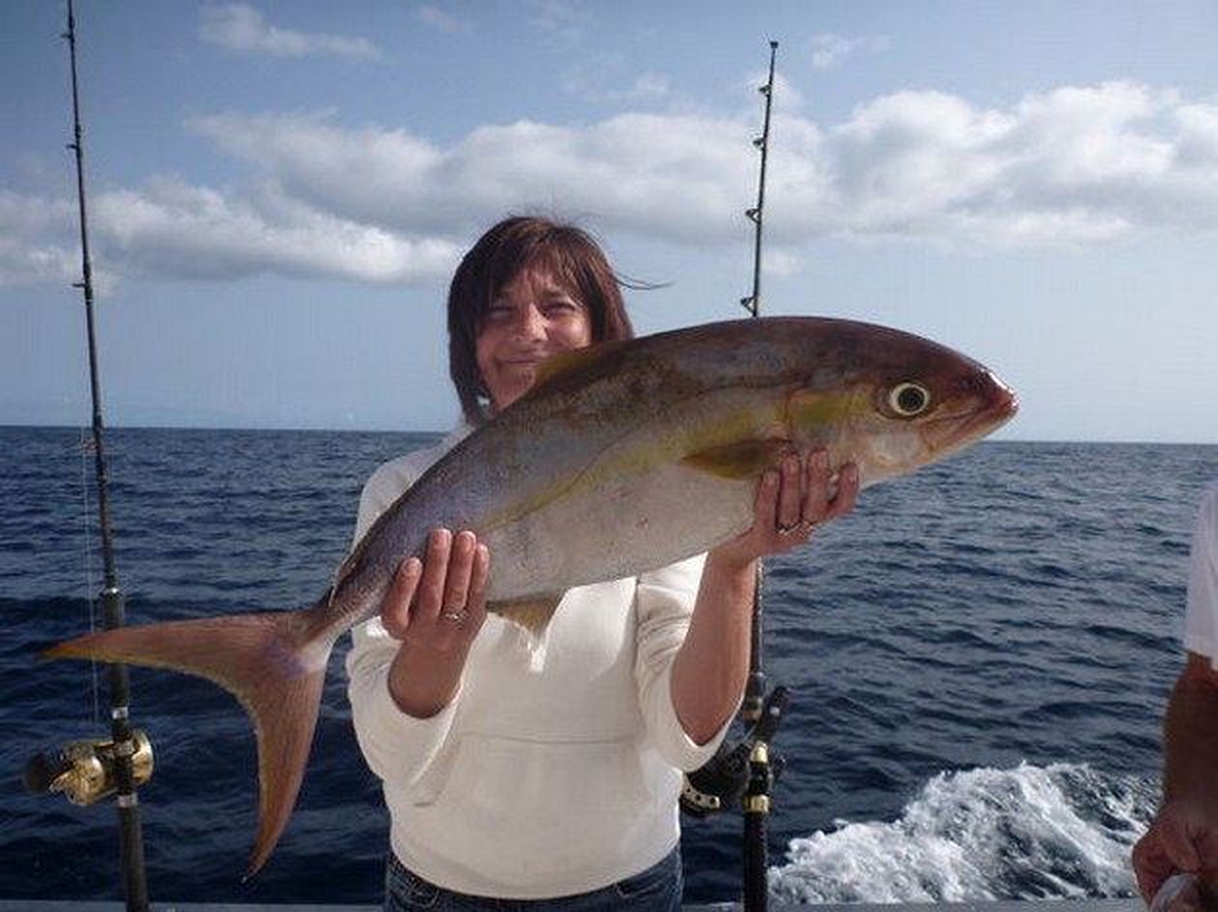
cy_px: 456
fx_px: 985
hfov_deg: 63.5
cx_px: 609
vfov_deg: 49.7
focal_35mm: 28
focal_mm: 4.9
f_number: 3.3
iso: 100
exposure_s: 1/1300
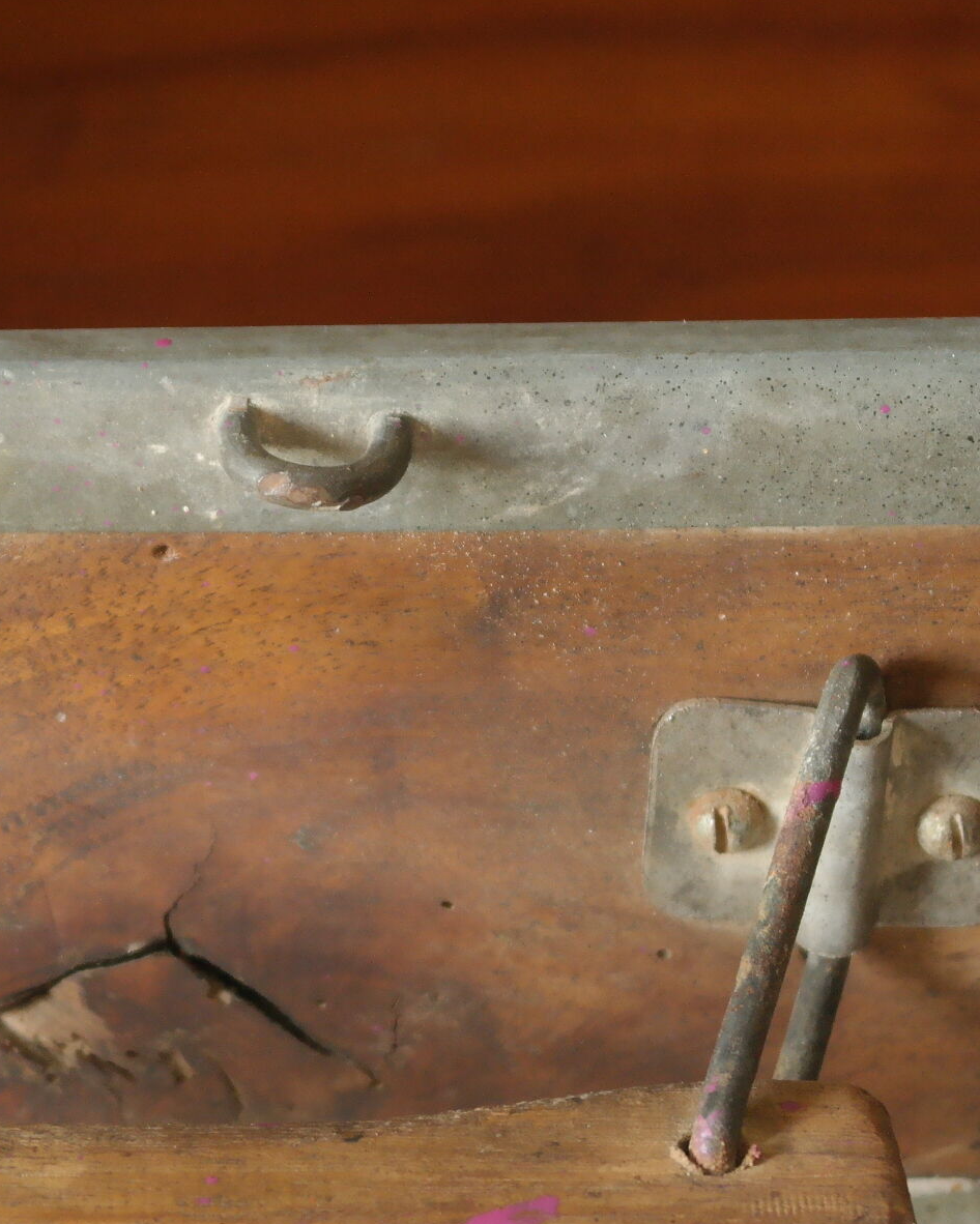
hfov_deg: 11.2
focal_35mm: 137
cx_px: 102
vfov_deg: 14.1
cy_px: 681
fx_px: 4966
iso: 800
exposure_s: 1/60
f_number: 5
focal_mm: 38
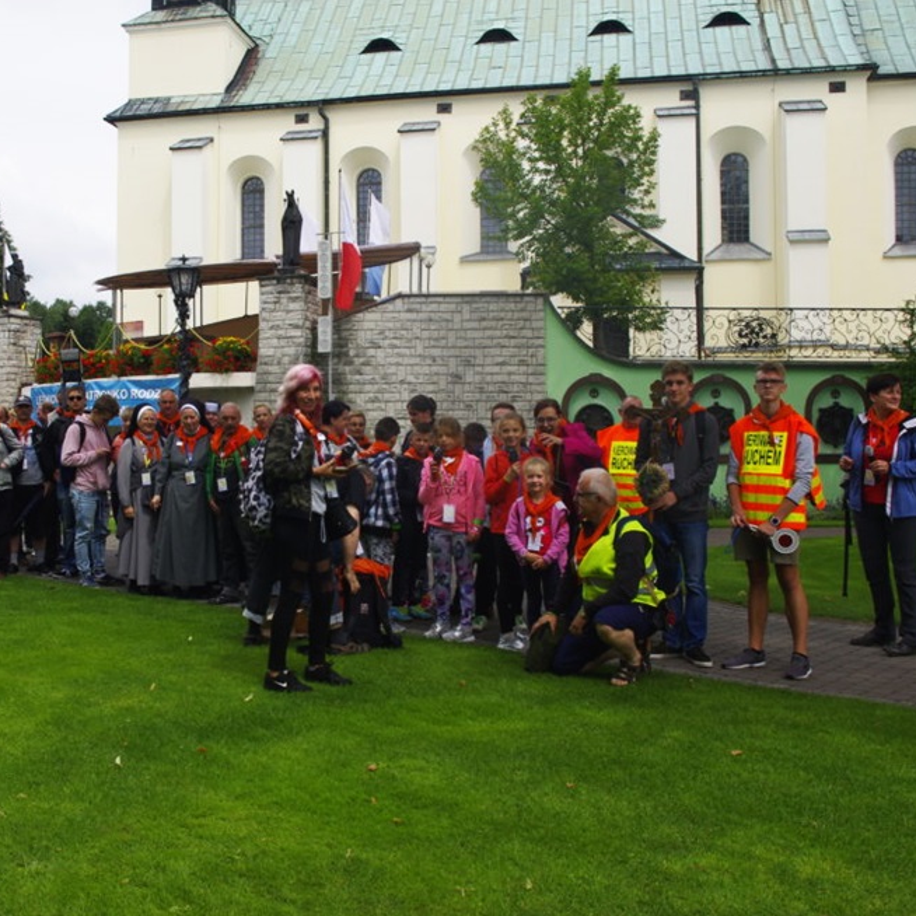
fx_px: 1168
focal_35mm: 39
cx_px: 347
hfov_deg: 42.5
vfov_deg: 42.8
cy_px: 465
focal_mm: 20
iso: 100
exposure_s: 1/180
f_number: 8
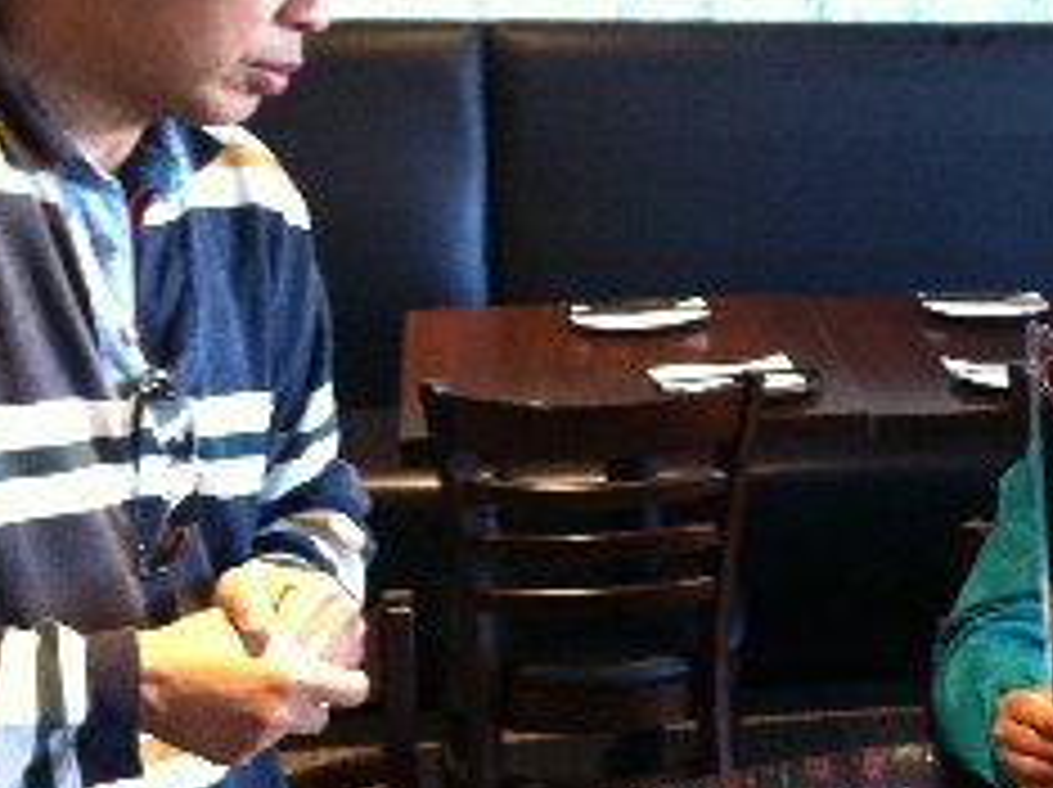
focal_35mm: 88
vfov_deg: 16.8
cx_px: 1046
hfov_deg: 21.5
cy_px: 365
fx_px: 2674
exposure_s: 1/15
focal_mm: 3.85
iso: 250
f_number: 2.8
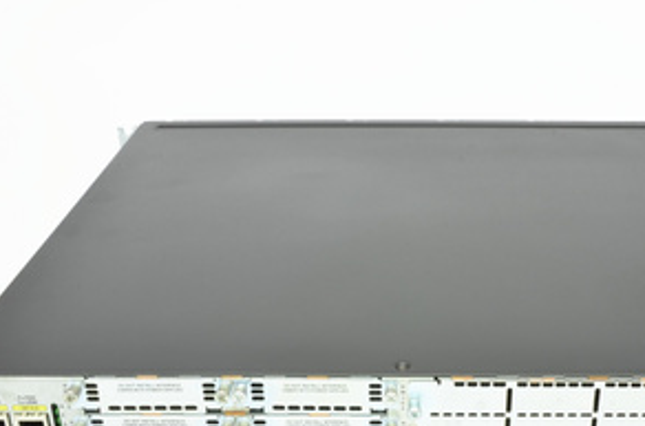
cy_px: 307
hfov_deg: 34.5
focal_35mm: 58
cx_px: 398
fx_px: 1032
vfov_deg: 23.2
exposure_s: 2.5
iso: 100
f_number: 18
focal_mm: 25
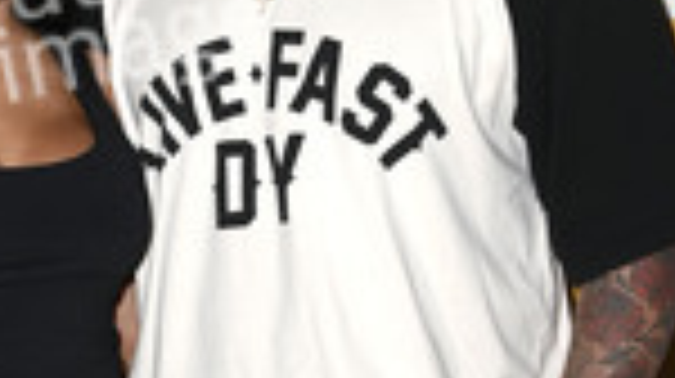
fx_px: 1895
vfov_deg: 11.4
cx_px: 171
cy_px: 252
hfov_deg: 20.0
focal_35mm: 106
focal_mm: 38
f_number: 5.6
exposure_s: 1/100
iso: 1000
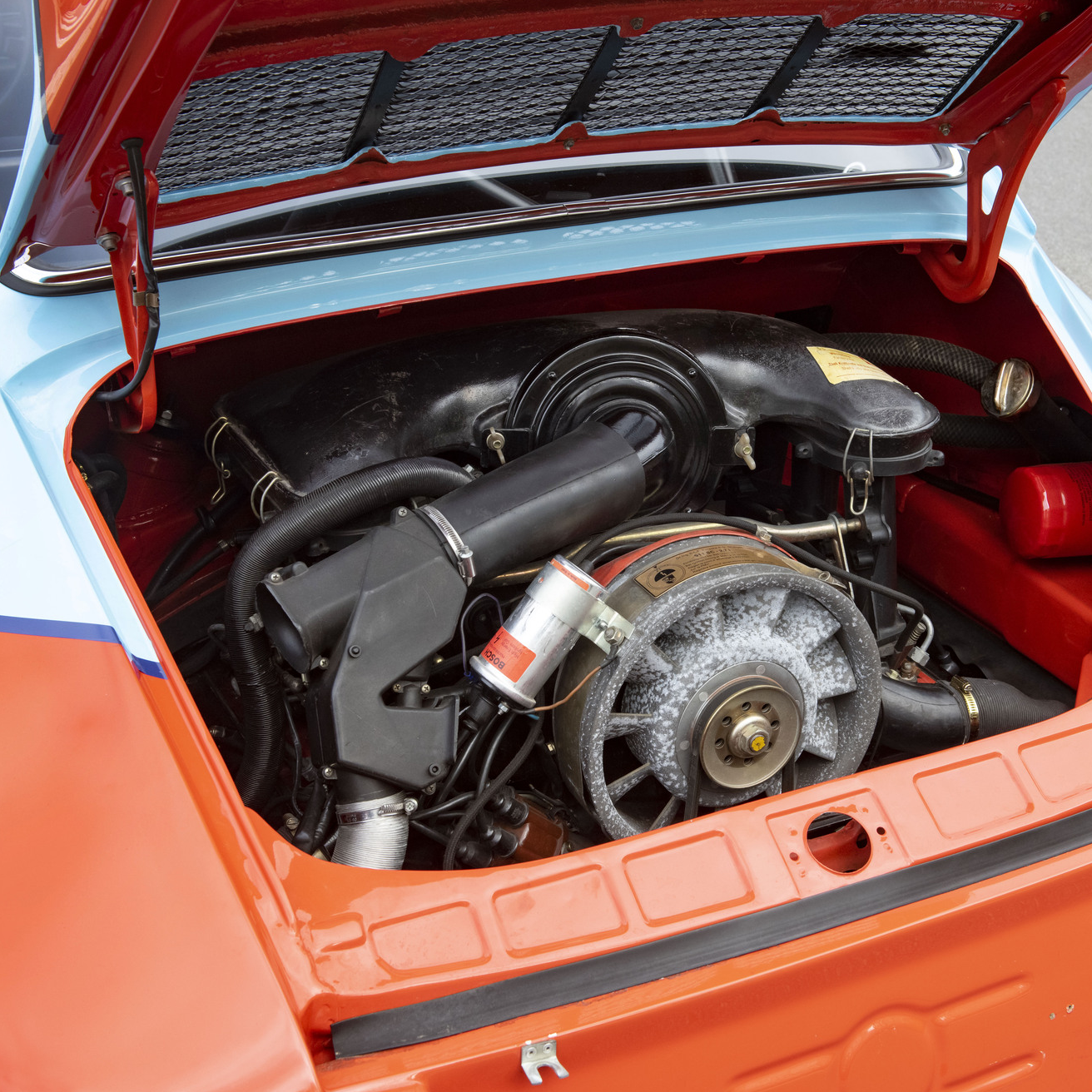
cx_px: 663
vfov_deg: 30.0
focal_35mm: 57
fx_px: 2034
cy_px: 543
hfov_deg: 30.0
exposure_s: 1/200
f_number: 6.3
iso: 1000
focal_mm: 44
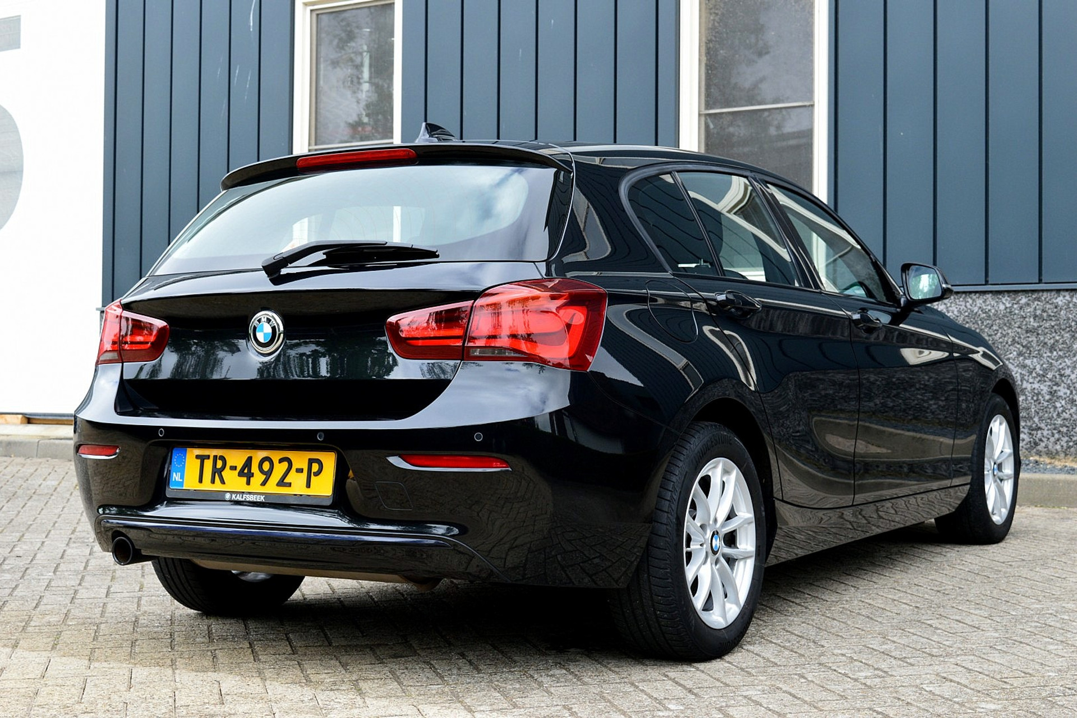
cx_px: 538
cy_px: 359
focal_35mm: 54
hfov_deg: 36.9
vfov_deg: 25.1
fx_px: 1615
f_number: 10
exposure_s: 1/200
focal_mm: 36
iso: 400
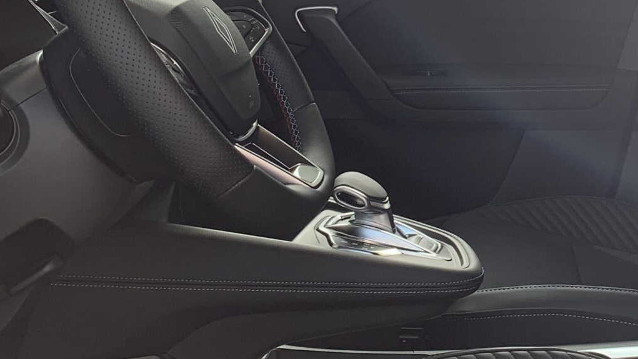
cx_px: 576
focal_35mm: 71
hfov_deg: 28.6
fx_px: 1201
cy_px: 2
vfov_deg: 16.7
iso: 40
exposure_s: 1/121
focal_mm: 4.25
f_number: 1.8
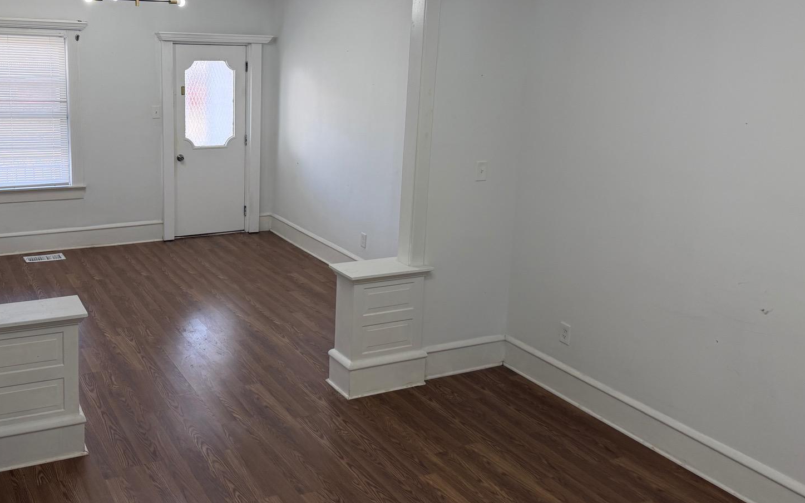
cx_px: 304
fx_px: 790
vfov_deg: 35.1
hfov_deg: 53.4
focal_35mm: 36
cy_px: 177
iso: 125
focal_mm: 6.76
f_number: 1.78
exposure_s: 1/196
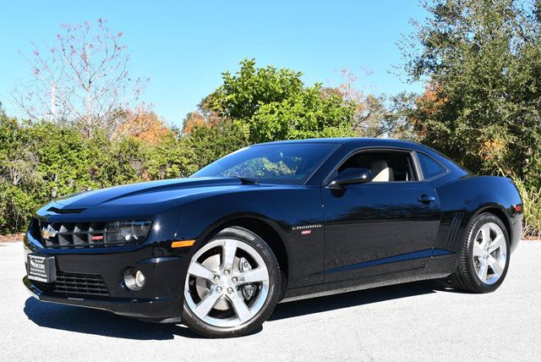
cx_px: 270
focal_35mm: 50
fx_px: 752
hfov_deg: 39.6
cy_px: 181
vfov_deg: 27.0
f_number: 8
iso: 160
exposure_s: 1/250
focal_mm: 25
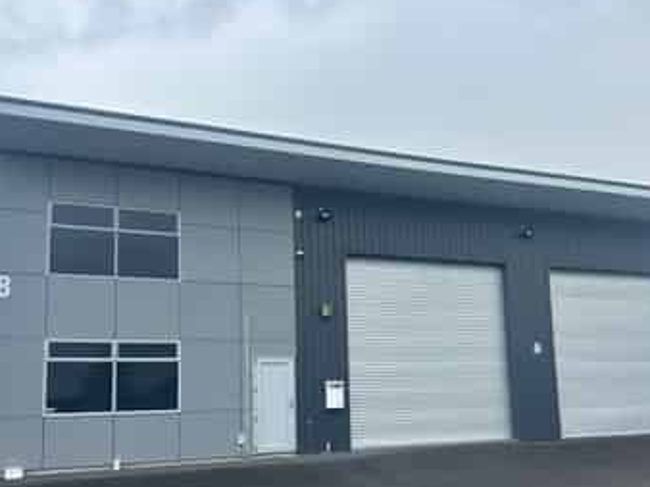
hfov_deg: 52.4
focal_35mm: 35
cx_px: 378
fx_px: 657
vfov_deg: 40.1
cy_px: 332
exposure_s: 1/2591
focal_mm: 6.86
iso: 80
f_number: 1.78
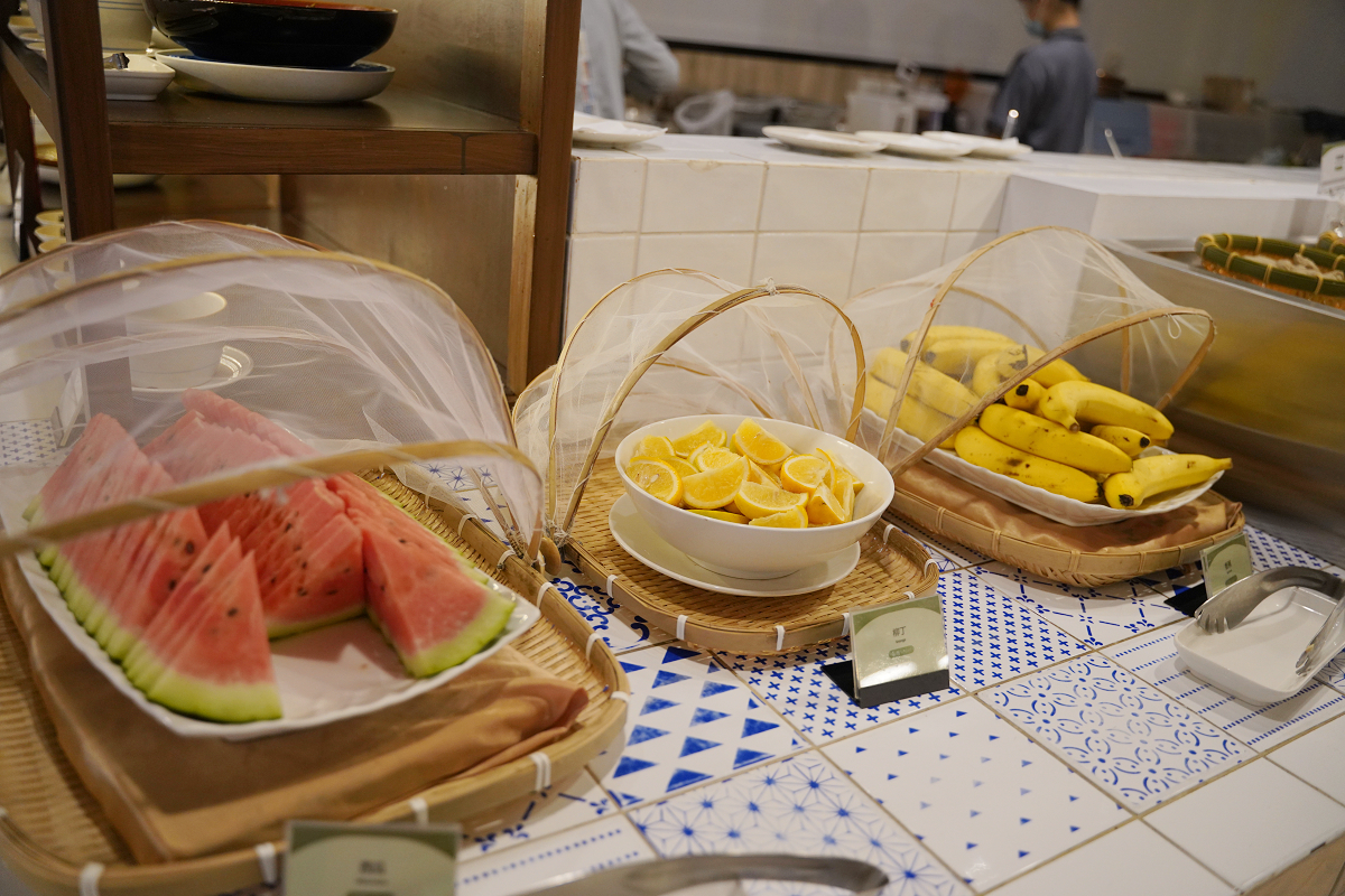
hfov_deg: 65.5
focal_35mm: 28
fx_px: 1046
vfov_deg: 46.4
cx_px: 672
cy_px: 448
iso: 1600
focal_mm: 28
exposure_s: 1/160
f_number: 2.8
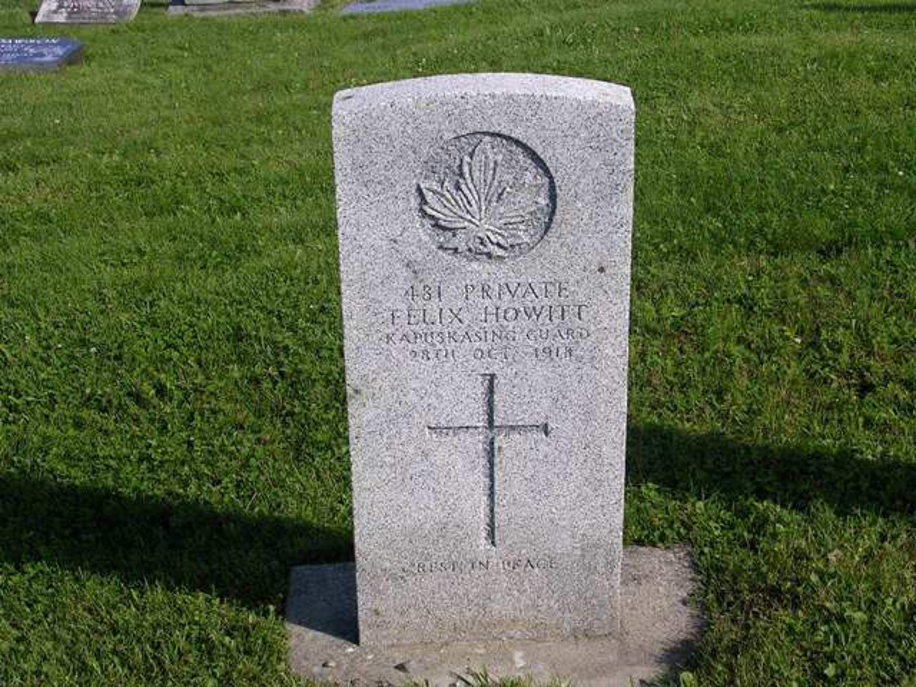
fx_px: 1667
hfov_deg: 30.7
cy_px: 344
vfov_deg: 23.3
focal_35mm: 63
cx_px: 458
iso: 50
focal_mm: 9.6
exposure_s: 1/750
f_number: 3.5
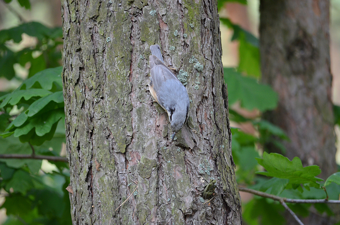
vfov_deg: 4.6
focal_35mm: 300
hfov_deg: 6.9
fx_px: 2827
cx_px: 170
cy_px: 112
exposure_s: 1/125
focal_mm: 200
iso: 1100
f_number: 5.6
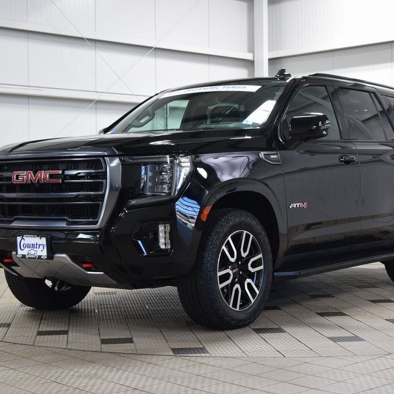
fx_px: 871
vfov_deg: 25.5
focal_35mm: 68
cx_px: 219
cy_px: 197
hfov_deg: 25.5
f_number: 6.3
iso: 500
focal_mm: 35
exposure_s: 1/15
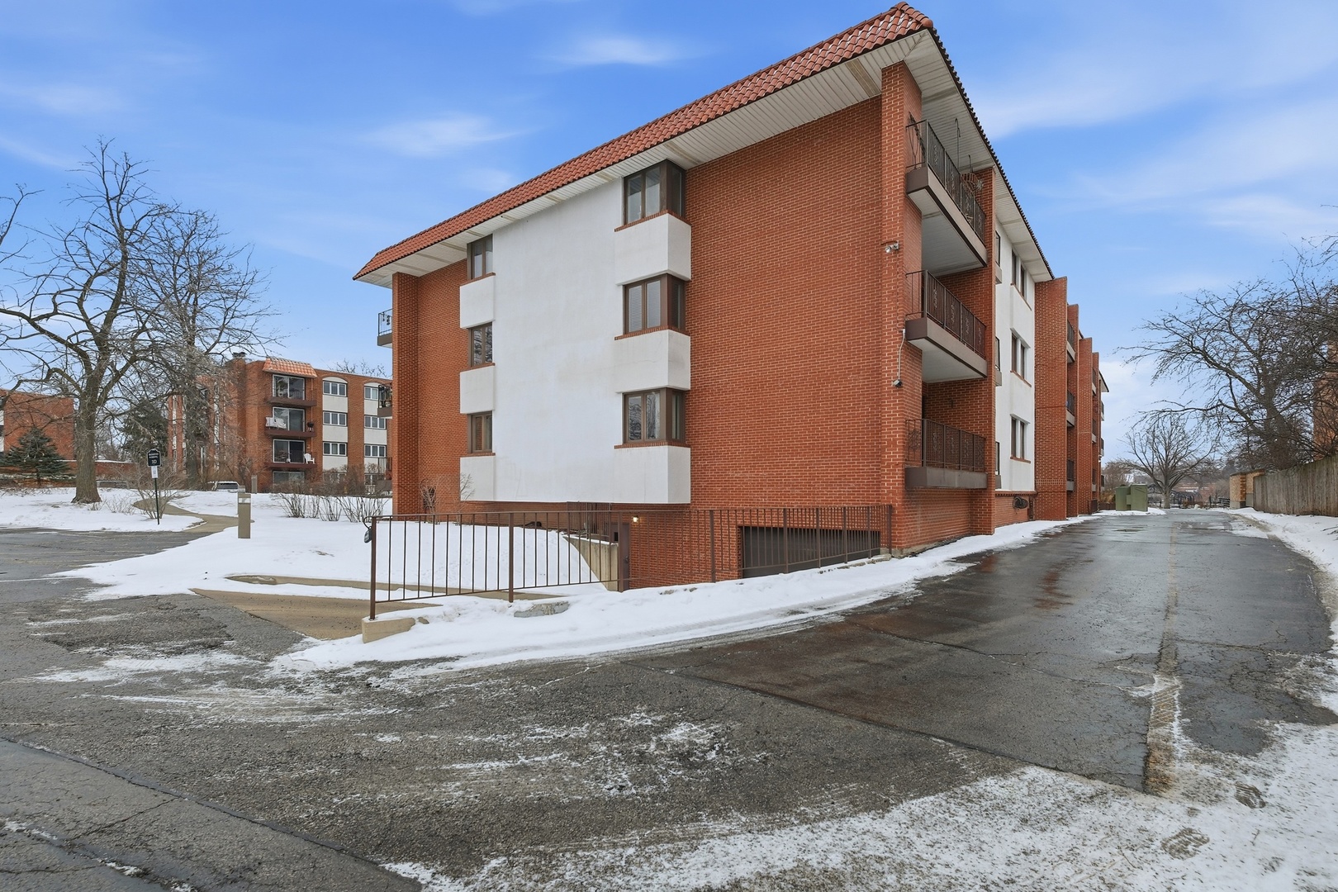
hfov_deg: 100.4
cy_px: 446
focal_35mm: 15
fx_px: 557
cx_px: 669
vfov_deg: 77.3
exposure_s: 1/8500
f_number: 5.6
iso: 400
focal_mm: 10
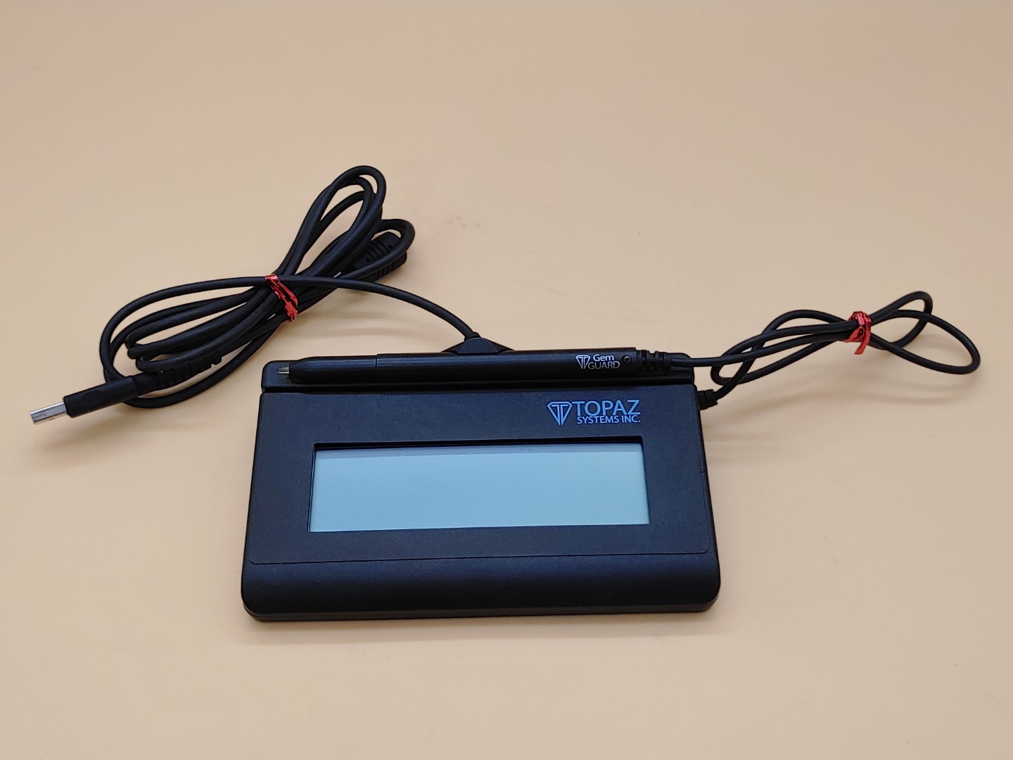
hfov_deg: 45.8
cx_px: 506
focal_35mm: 41
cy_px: 380
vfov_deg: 35.1
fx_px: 1200
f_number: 1.8
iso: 50
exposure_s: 1/141
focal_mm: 4.36
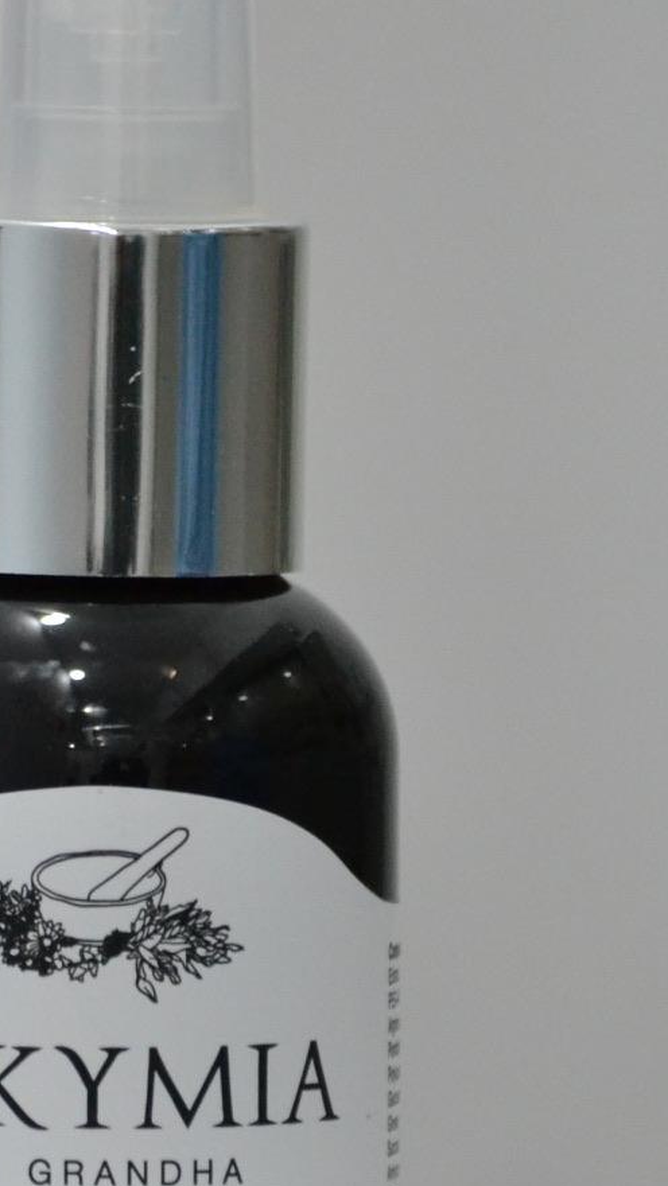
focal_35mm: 452
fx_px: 14224
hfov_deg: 2.7
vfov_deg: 4.8
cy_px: 708
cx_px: 97
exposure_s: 1/200
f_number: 5
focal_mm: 110
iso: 1600
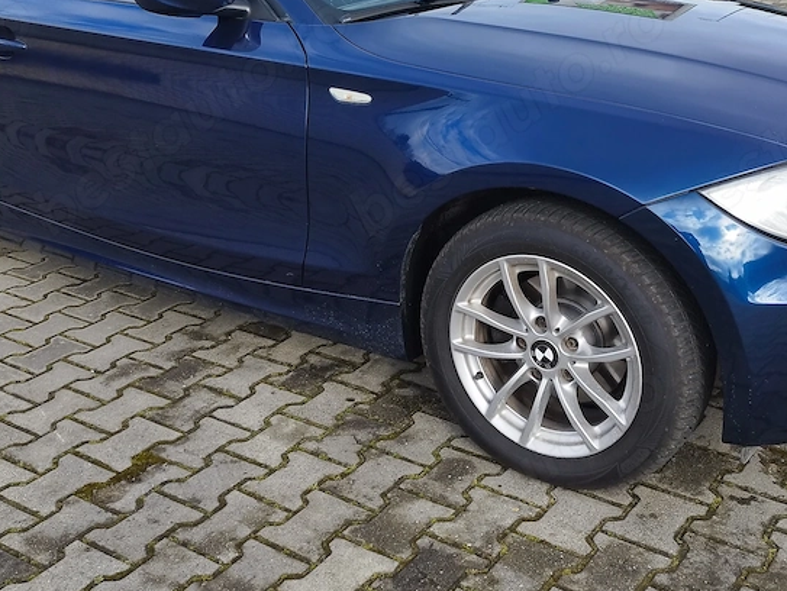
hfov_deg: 41.2
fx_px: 1047
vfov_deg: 31.0
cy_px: 148
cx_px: 380
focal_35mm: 46
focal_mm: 5.95
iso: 50
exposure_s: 1/310
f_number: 1.89
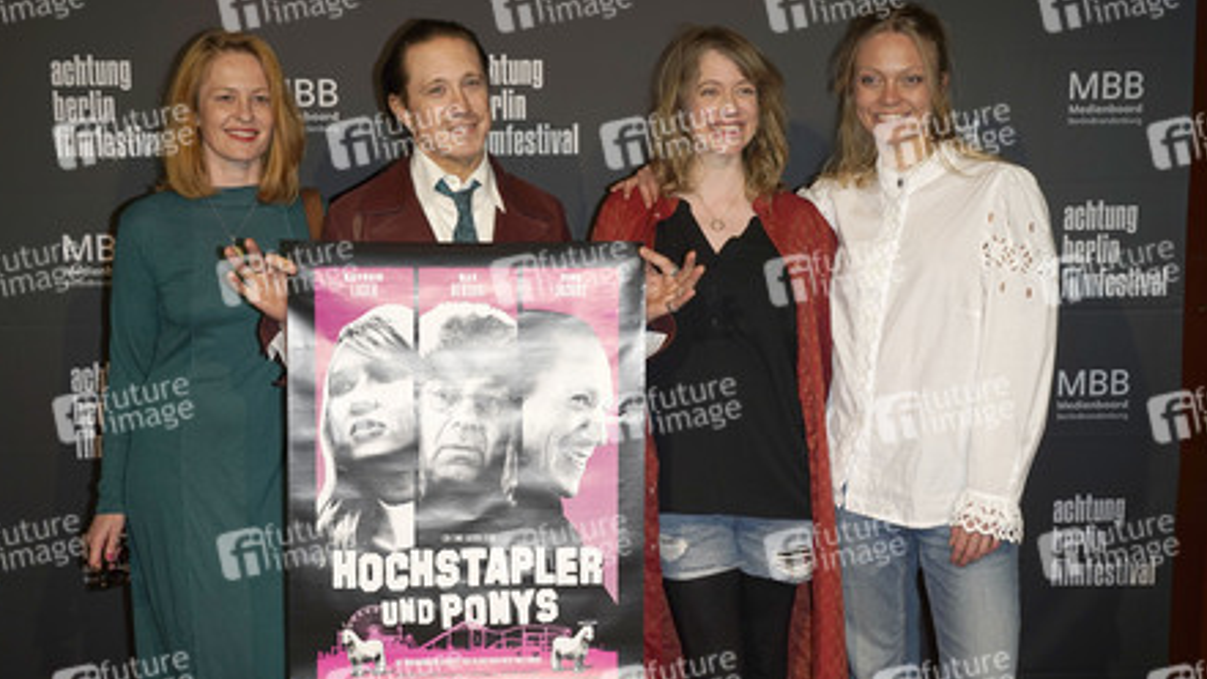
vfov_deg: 26.5
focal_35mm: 45
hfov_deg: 45.5
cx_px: 598
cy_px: 342
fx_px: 1440
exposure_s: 1/200
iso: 320
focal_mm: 42
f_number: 5.6
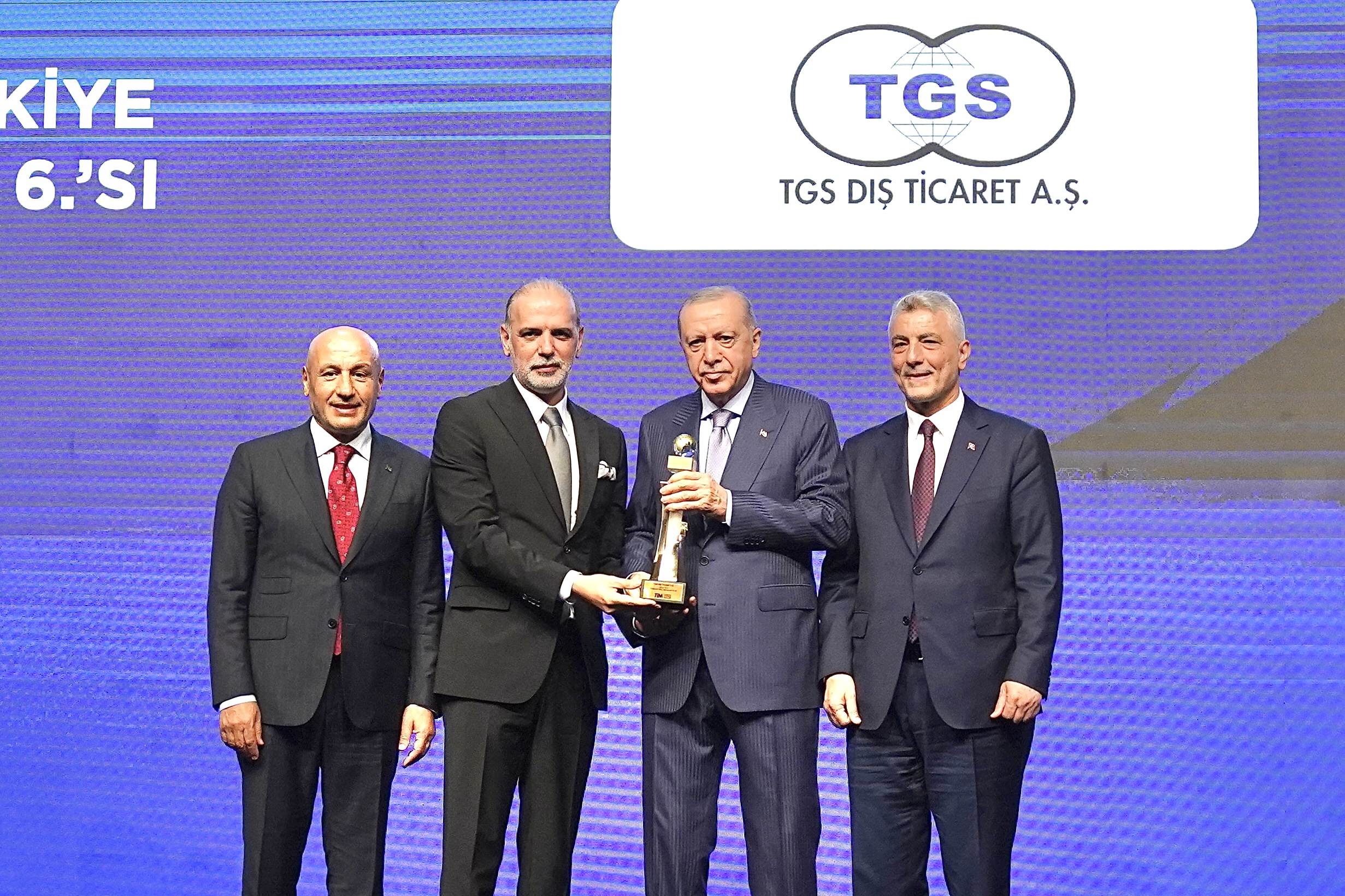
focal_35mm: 40
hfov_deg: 48.5
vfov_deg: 33.4
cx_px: 672
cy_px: 448
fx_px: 1494
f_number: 2.8
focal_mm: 40
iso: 2000
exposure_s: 1/500
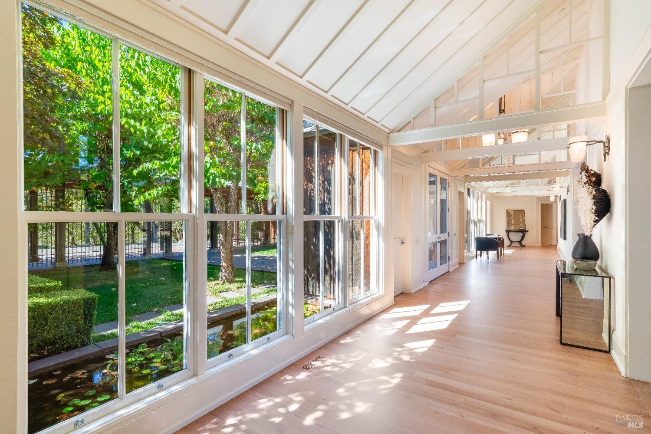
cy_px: 217
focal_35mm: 18
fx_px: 325
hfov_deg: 90.0
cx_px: 326
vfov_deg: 67.4
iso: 100
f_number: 13
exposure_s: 1/6
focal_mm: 18
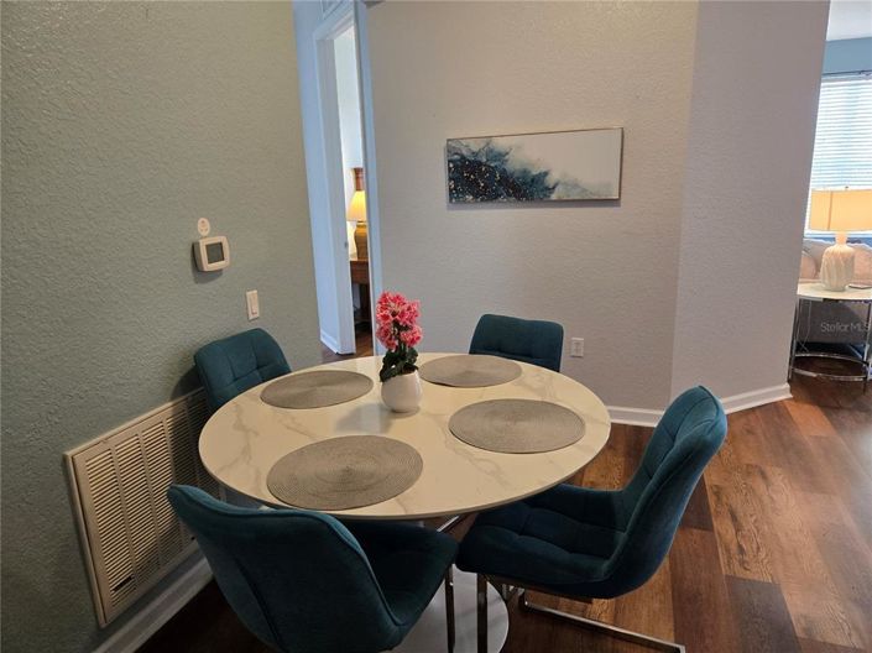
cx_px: 436
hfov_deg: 74.0
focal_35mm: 23
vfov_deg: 58.8
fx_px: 579
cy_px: 326
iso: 320
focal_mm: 5.4
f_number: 1.8
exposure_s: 1/120
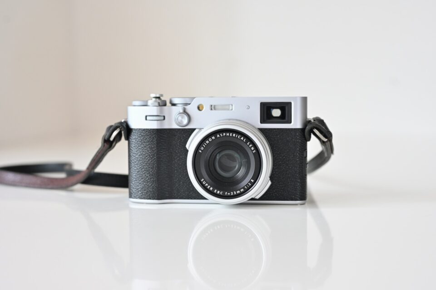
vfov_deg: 27.0
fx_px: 606
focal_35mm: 50
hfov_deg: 39.6
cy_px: 145
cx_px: 218
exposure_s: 1/100
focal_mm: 50
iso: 2000
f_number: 4
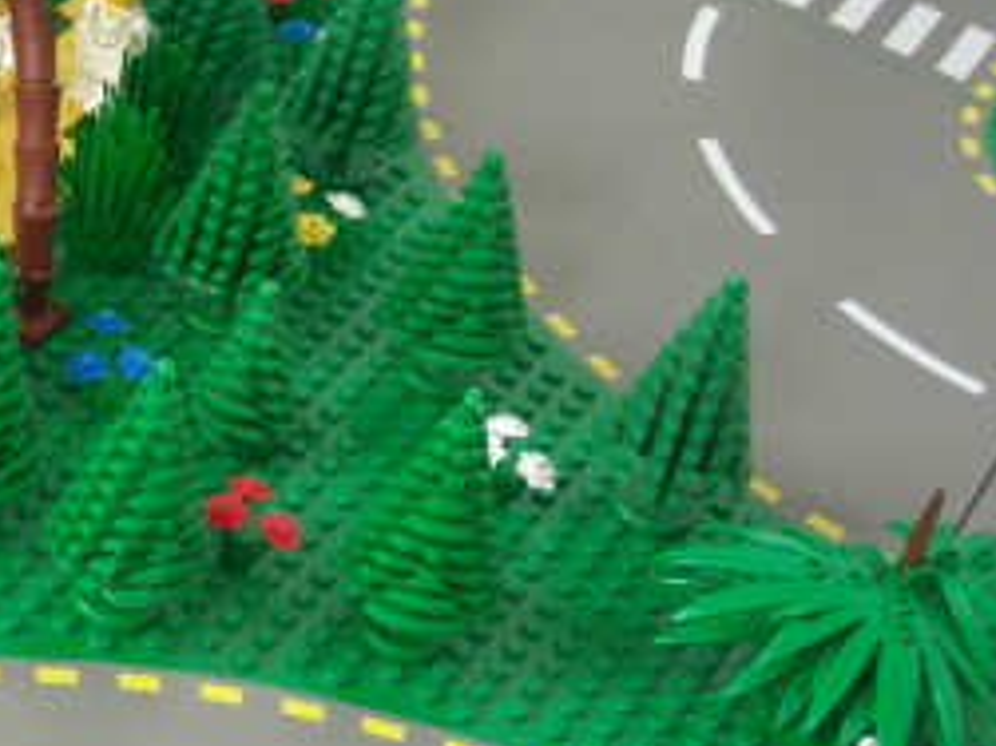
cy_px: 298
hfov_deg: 19.0
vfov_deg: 15.2
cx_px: -234
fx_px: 2790
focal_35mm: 97
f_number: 2.8
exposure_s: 1/20
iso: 200
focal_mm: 7.9
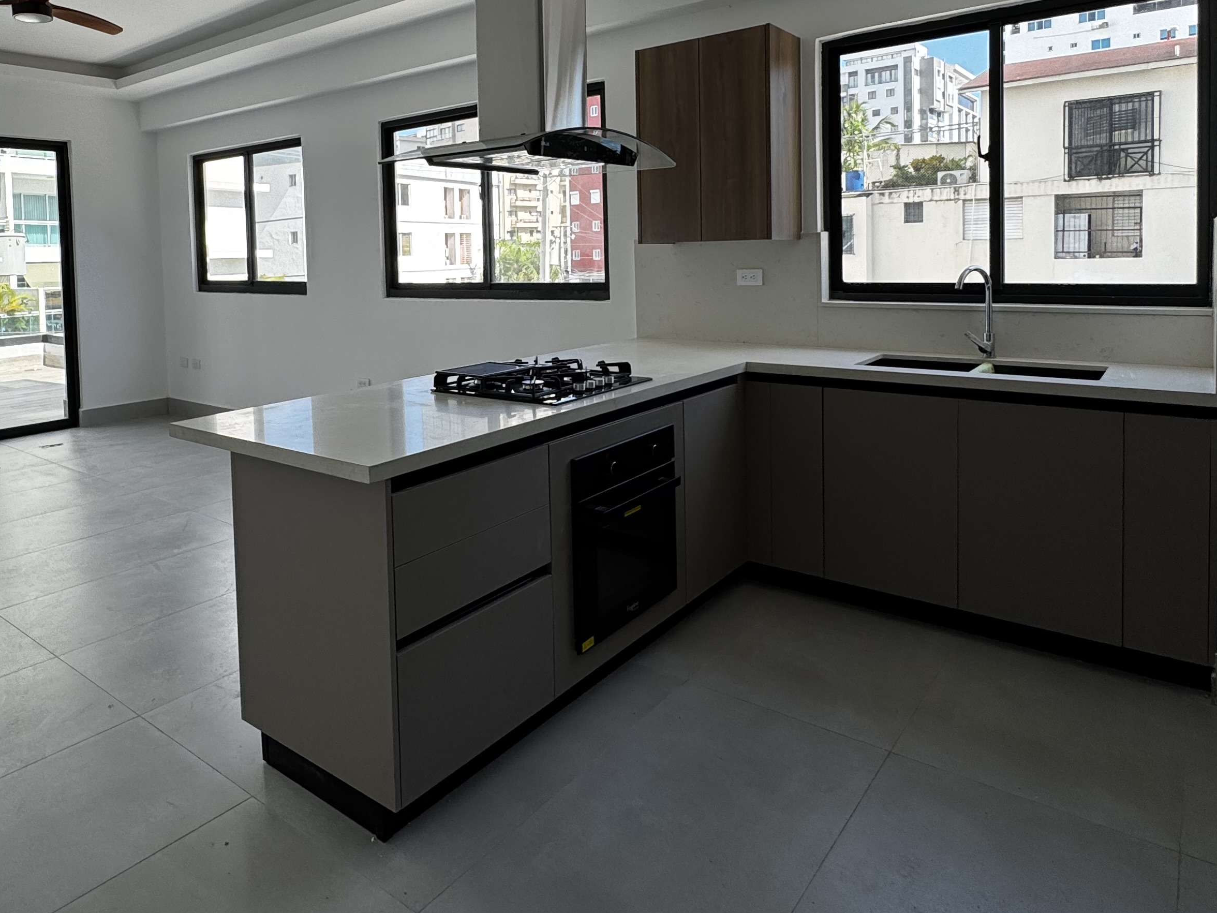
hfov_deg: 70.7
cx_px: 478
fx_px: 844
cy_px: 294
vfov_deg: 55.5
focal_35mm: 24
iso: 40
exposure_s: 1/384
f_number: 2.2
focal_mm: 2.22
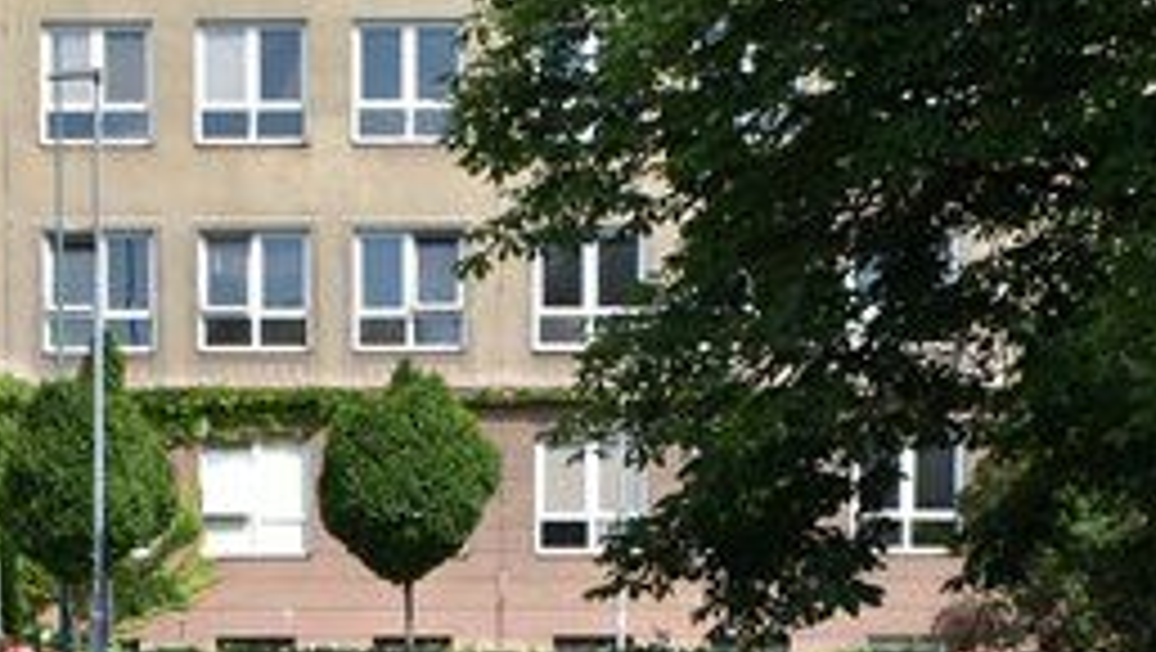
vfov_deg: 9.4
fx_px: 3834
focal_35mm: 125
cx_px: 373
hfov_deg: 17.1
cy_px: 987
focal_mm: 20
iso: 100
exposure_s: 1/250
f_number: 8
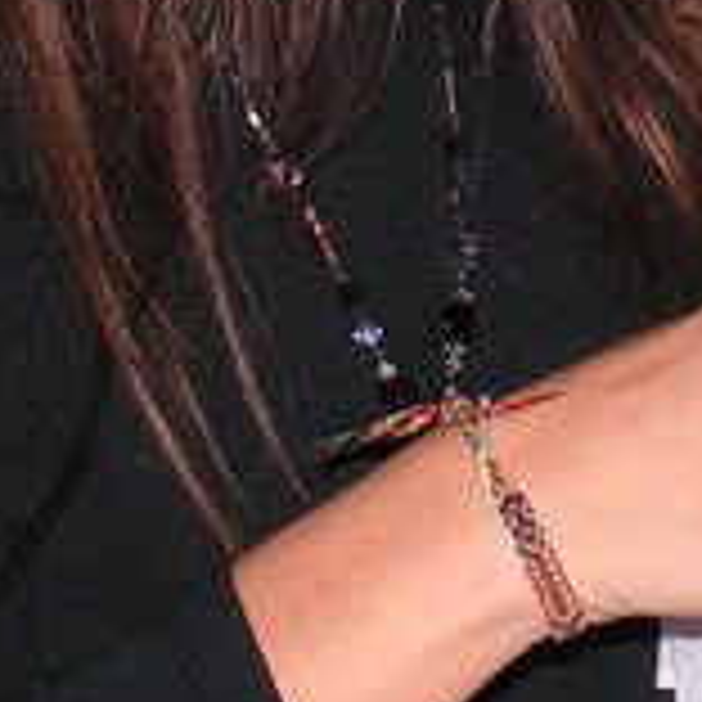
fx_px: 8007
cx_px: 675
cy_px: -374
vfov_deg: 5.0
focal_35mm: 349
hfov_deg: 5.0
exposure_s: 1/80
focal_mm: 12.9
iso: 200
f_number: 3.3
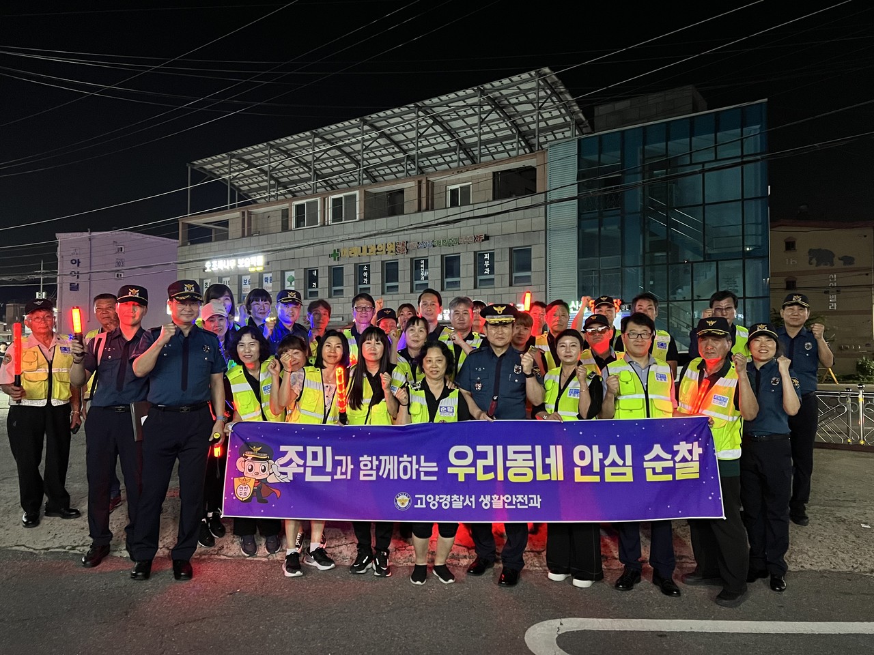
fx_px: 656
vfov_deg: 53.1
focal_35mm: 26
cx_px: 437
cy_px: 328
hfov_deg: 67.3
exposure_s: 1/30
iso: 800
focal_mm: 5.7
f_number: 1.5
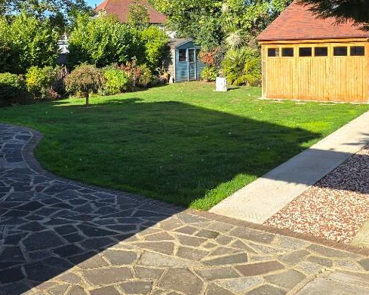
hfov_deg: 39.5
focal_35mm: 47
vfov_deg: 31.6
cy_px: 81
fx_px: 513
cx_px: 189
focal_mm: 6.3
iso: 12
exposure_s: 1/416
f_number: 1.7
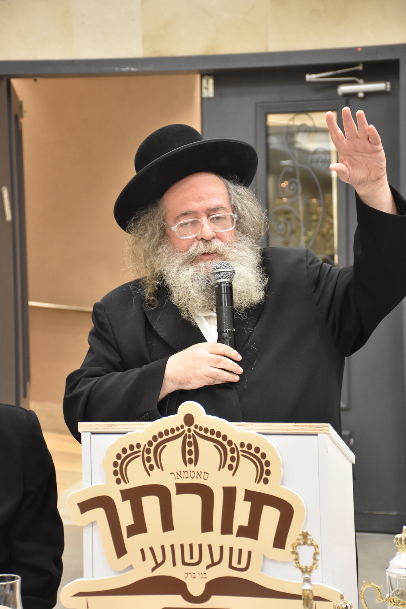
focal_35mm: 90
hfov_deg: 15.2
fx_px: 1522
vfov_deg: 22.6
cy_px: 304
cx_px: 203
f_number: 5.6
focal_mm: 60
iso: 2000
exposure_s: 1/60
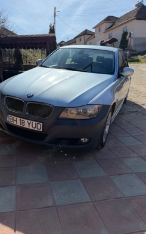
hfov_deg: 47.4
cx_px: 60
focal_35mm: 26
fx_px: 165
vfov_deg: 70.4
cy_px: 115
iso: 100
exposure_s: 1/5319
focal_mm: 6.76
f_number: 1.78
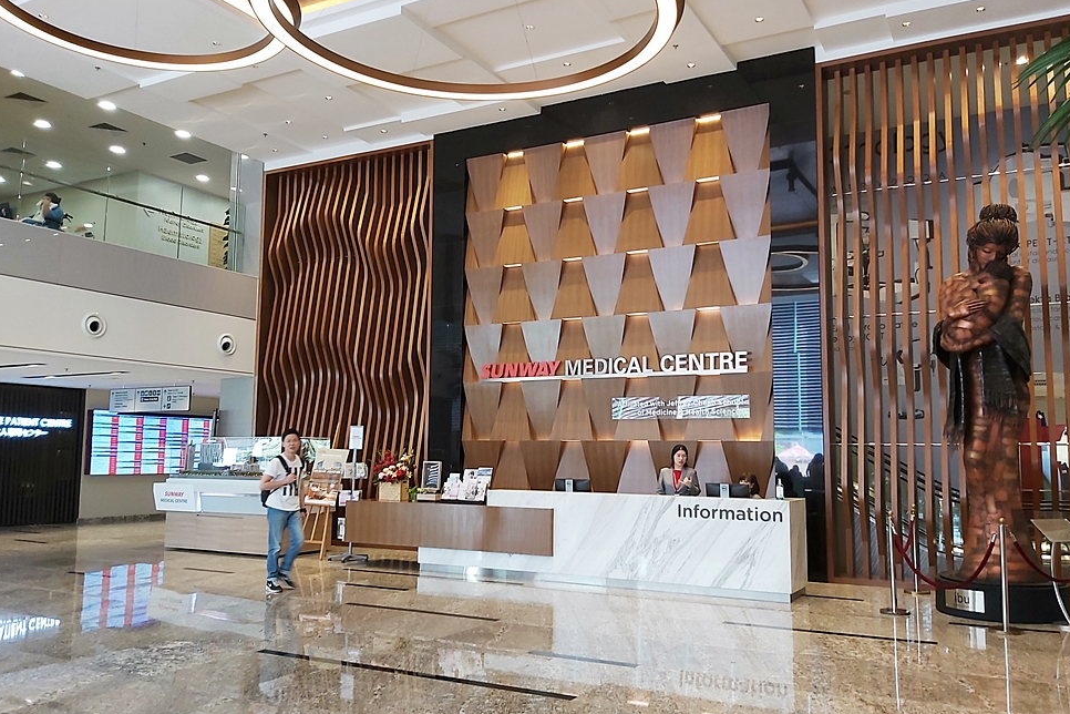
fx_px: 832
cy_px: 351
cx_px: 547
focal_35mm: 28
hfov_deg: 65.5
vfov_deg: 46.4
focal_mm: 3.92
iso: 160
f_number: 1.7
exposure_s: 1/50
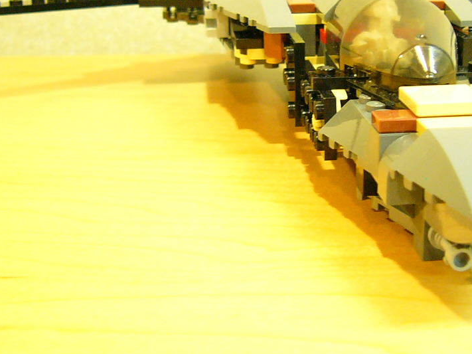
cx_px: 326
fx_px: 859
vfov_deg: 23.1
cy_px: 107
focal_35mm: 63
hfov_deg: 30.4
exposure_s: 1/8
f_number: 2.8
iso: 200
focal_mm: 5.8
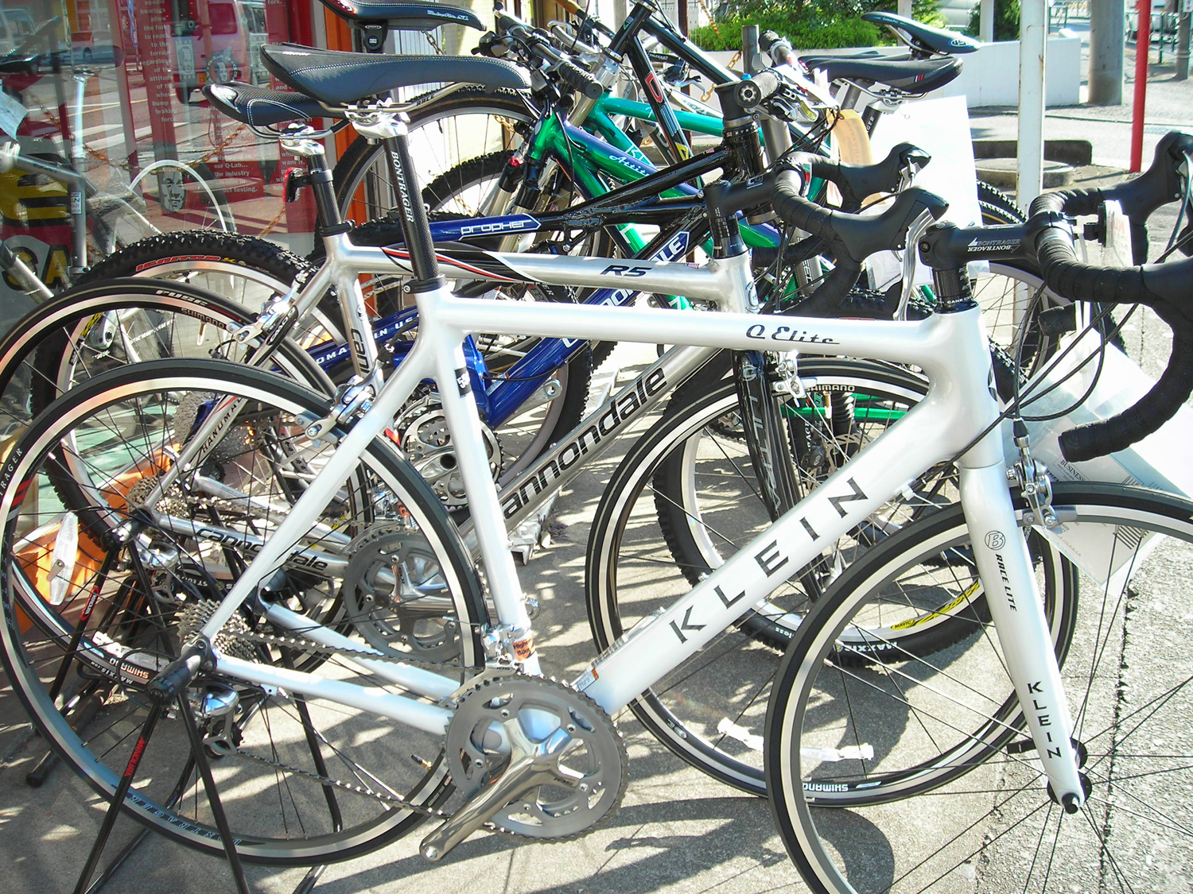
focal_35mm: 38
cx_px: 596
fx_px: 1310
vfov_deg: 37.7
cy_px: 447
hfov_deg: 49.0
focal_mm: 6.3
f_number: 3.2
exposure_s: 1/107
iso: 50
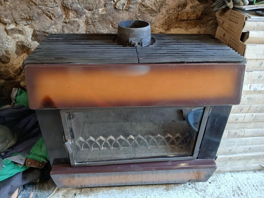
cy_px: 99
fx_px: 198
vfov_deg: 53.1
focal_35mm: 26
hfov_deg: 67.3
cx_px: 132
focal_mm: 3.98
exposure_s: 1/50
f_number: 1.8
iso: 320
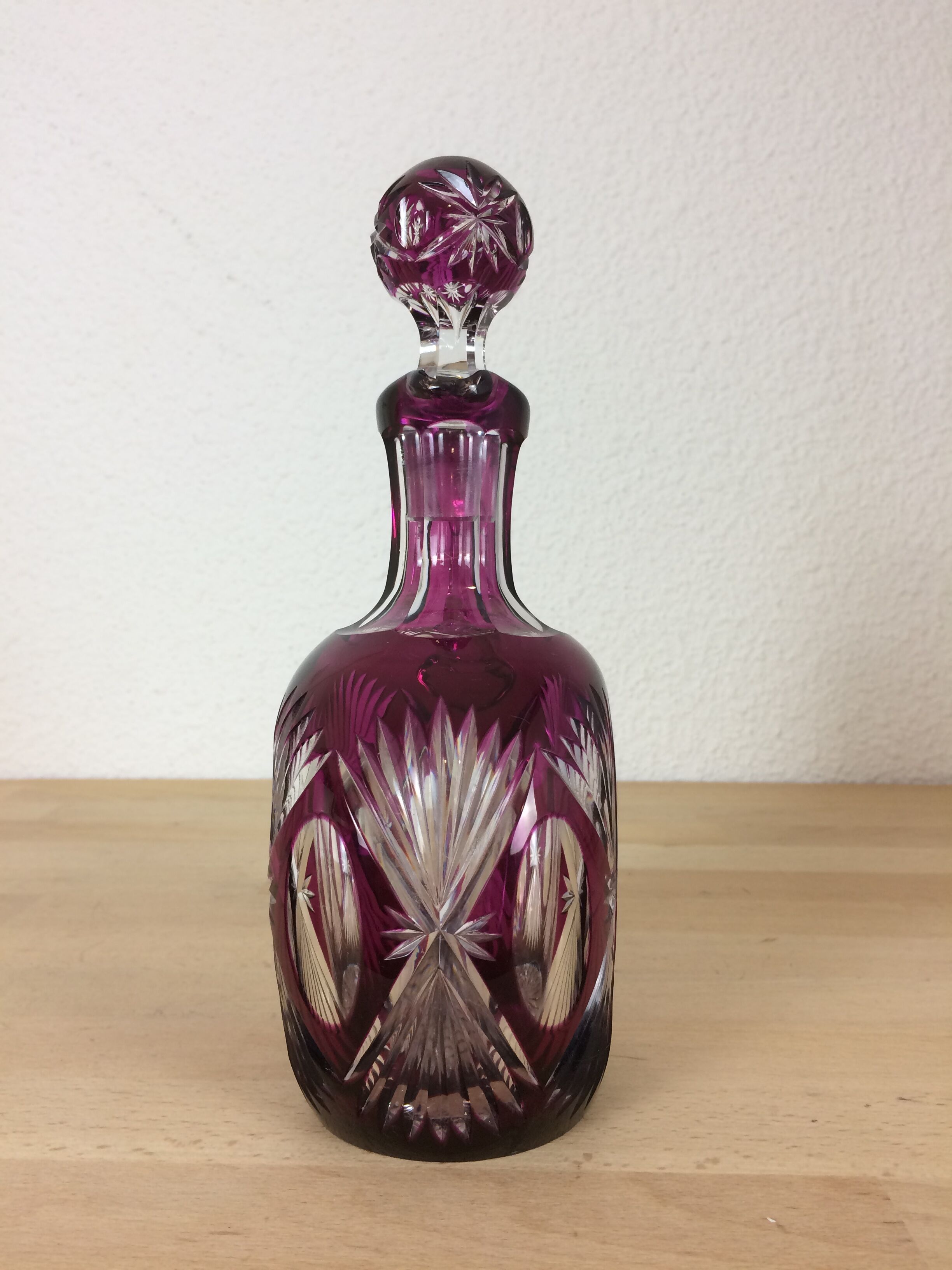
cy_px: 635
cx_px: 476
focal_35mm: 29
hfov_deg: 48.2
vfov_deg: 61.7
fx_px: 1063
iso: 40
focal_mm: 4.15
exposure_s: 1/33
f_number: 2.2
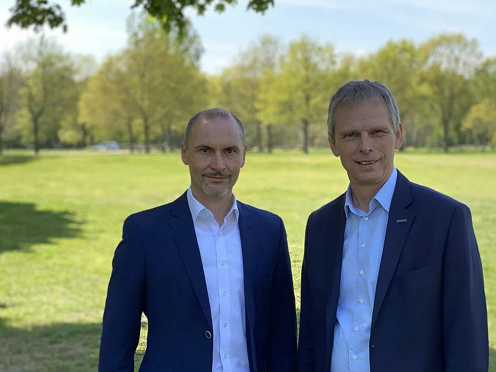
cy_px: 203
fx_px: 831
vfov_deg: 25.2
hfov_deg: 33.2
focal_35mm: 58
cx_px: 266
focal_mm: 6
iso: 20
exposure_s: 1/269
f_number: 2
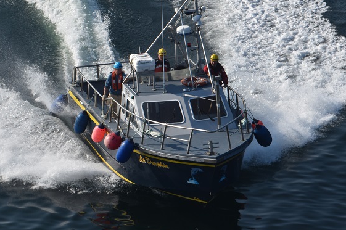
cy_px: 81
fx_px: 2237
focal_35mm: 233
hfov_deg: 8.8
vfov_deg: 5.9
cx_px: 140
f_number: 10
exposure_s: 1/400
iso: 200
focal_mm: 85
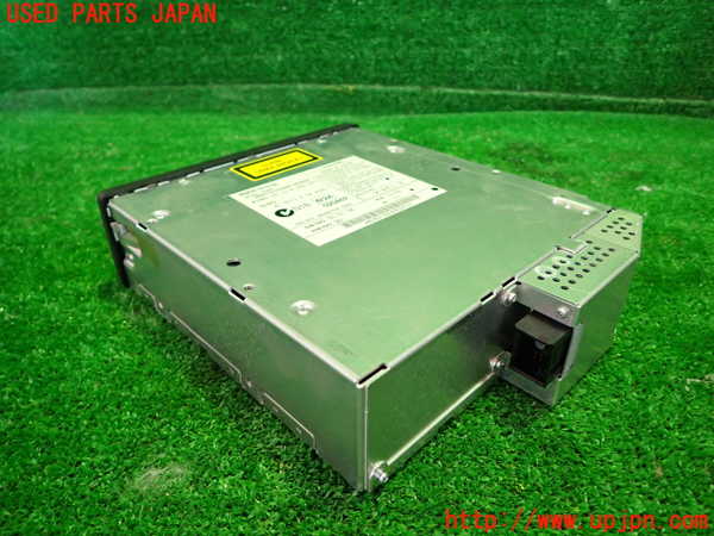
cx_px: 357
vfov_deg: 54.9
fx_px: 516
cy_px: 268
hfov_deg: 69.4
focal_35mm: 25
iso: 400
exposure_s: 1/50
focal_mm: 4.5
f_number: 2
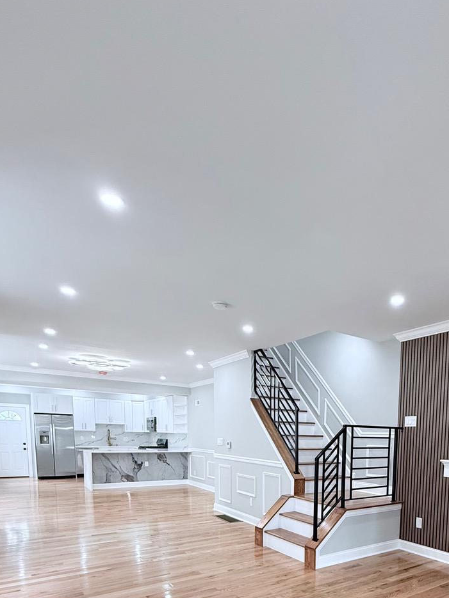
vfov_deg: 66.6
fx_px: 398
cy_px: 484
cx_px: 316
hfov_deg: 57.0
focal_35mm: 23
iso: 250
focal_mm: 2.22
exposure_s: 1/99
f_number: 2.2
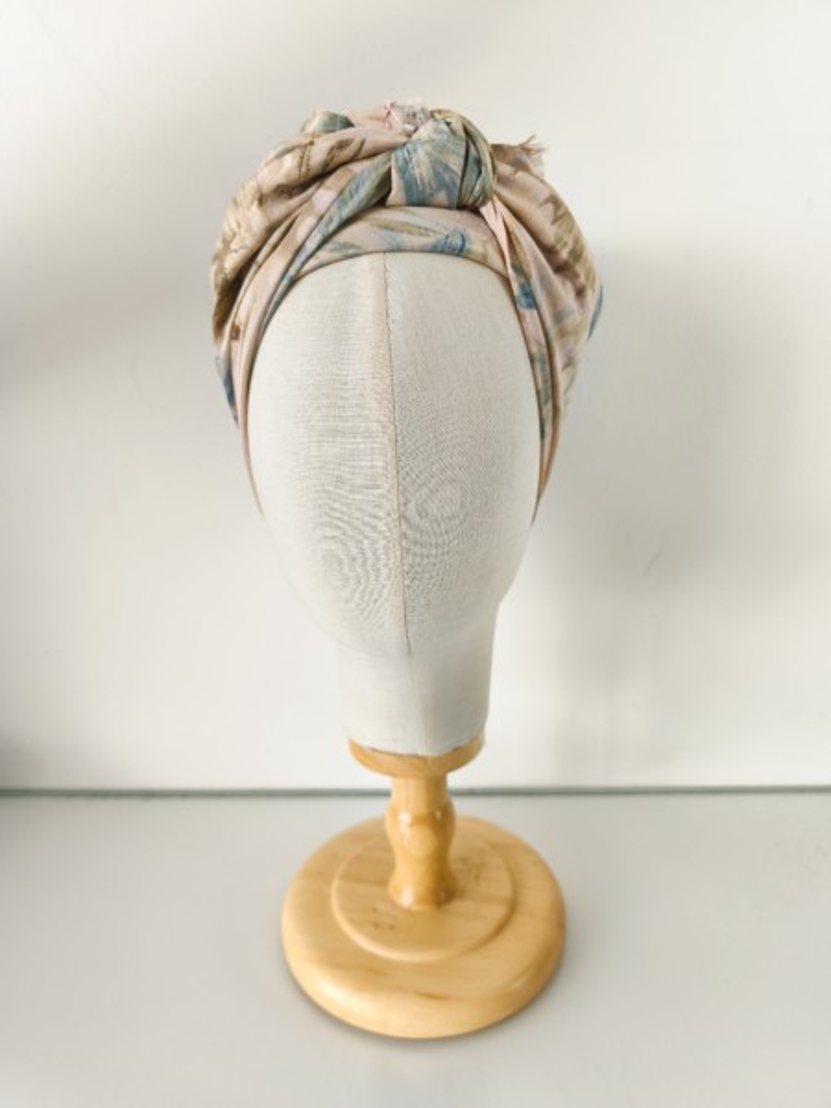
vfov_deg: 73.9
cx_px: 416
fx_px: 736
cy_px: 554
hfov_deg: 58.9
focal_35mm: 23
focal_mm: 6.14
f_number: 1.65
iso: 50
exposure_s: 1/30
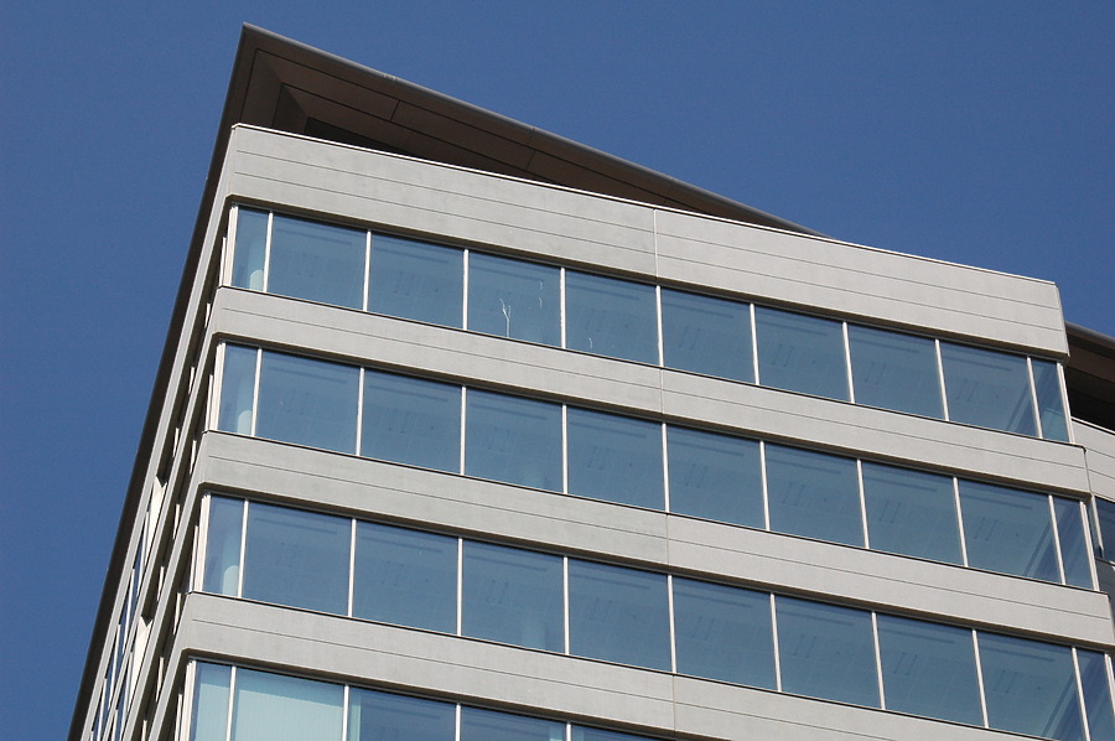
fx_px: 3713
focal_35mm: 120
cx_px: 558
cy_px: 370
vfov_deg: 11.4
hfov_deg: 17.1
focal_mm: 80
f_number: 11
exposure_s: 1/640
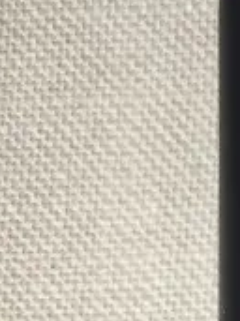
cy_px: 599
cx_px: 579
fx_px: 1351
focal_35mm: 146
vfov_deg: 12.3
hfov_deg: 9.1
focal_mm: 6.04
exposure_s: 1/50
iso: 217
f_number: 1.9
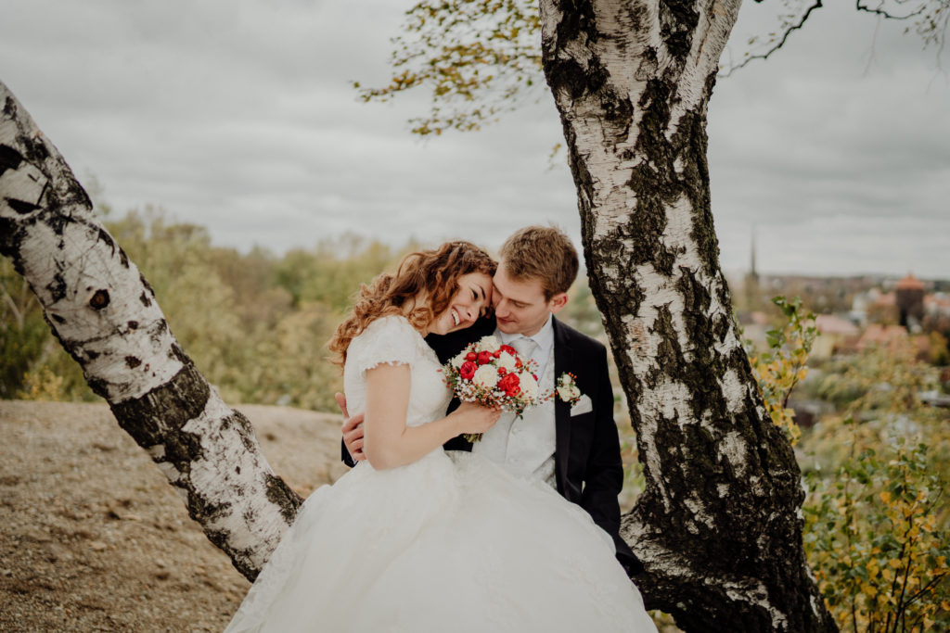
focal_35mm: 35
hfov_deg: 54.4
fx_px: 924
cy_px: 316
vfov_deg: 37.9
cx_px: 475
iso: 400
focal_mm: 35
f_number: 1.4
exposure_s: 1/2500
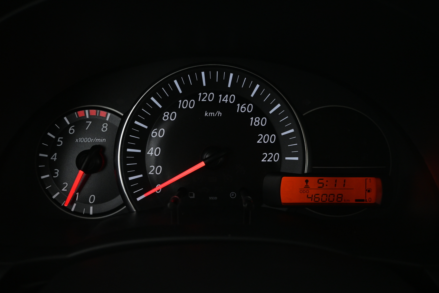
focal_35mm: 32
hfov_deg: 59.5
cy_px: 146
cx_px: 220
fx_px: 384
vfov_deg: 41.7
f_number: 4
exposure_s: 1/25
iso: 1600
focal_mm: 21
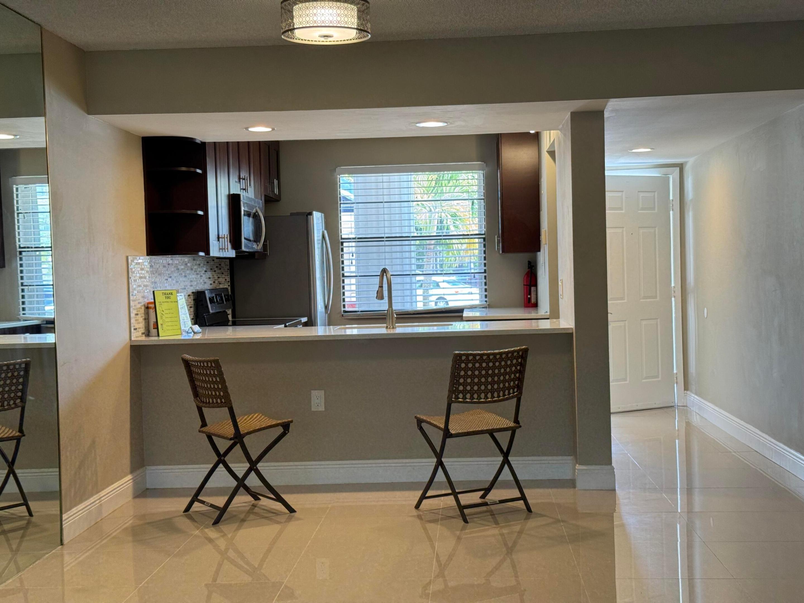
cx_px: 402
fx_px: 1115
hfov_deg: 39.7
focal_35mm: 48
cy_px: 302
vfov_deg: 30.3
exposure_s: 1/60
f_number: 1.78
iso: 50
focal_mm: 6.76
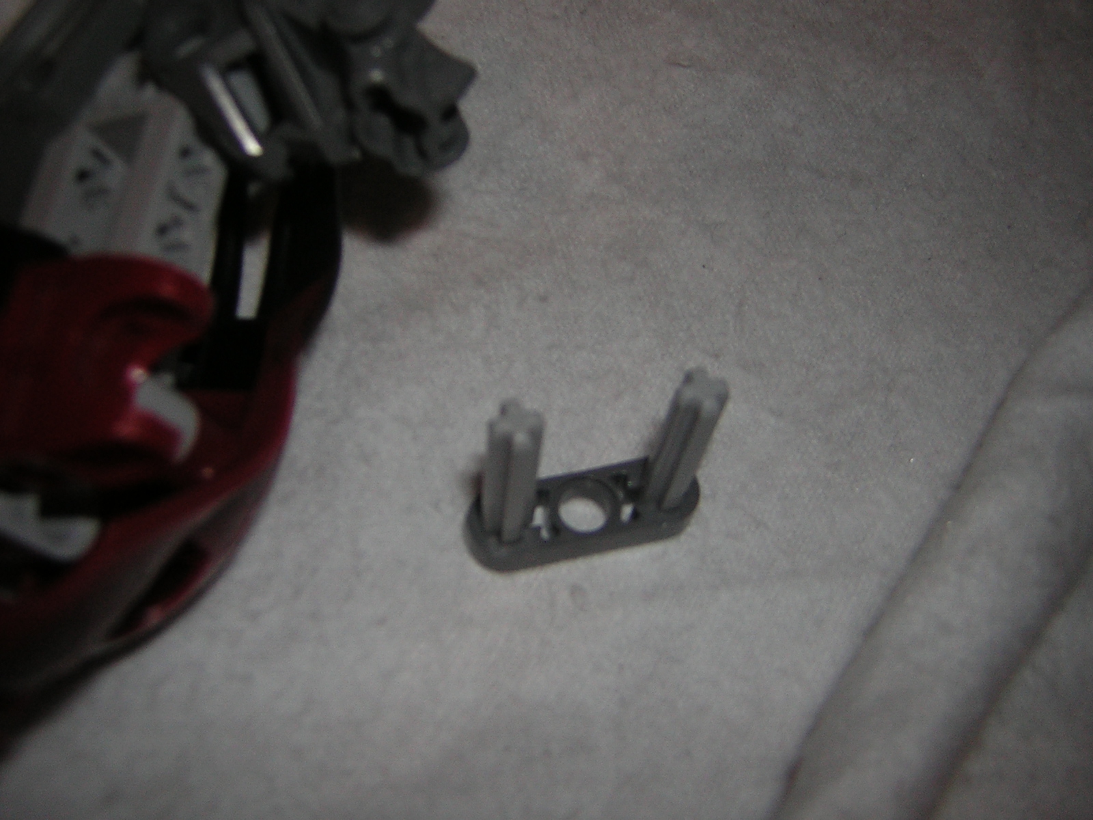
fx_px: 1137
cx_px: 546
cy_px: 410
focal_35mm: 36
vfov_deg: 39.7
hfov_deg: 51.4
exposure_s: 1/60.1
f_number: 2.6
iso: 50
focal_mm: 4.7
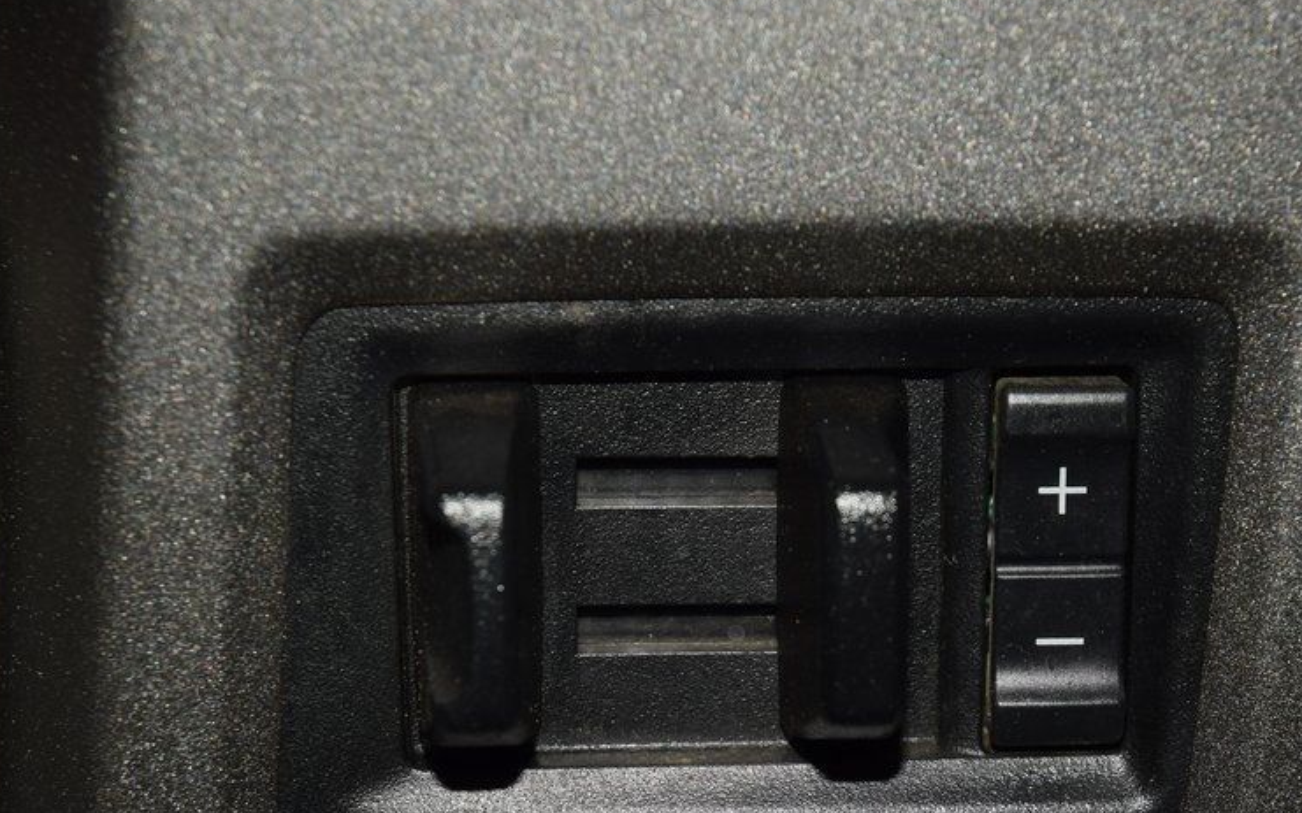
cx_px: 856
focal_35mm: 148
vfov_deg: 8.9
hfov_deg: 14.1
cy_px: 549
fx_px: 5251
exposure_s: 1/125
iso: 100
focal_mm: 70
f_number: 8
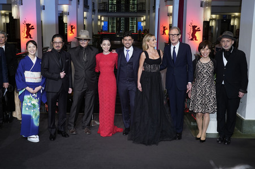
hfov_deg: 47.4
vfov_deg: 32.6
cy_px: 84
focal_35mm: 41
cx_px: 128
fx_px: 290
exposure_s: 1/80
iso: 1000
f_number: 7.1
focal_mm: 41
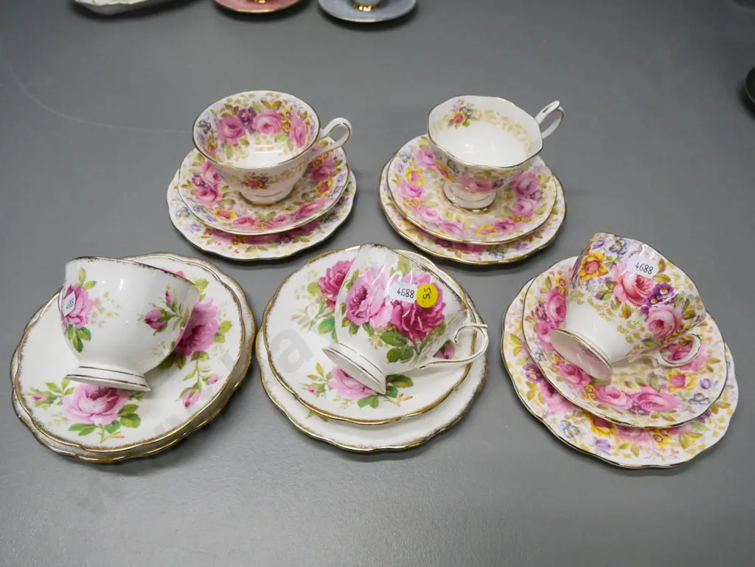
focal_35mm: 24
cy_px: 284
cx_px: 378
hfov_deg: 71.6
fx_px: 523
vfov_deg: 56.8
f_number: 5
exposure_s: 1/400
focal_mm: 12
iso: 3200
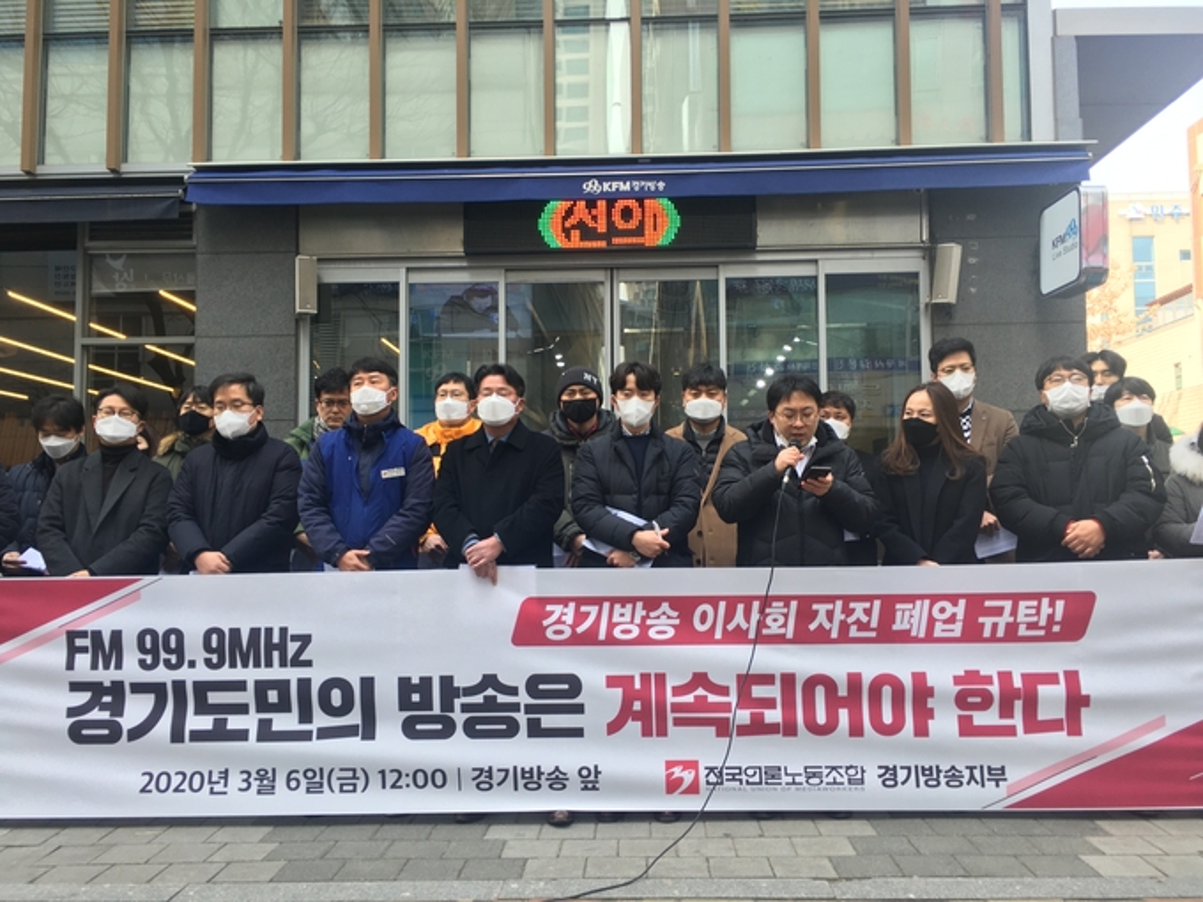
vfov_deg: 48.2
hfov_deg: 61.7
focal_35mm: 29
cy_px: 451
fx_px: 1008
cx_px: 602
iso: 25
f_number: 2.2
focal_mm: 4.15
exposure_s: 1/120
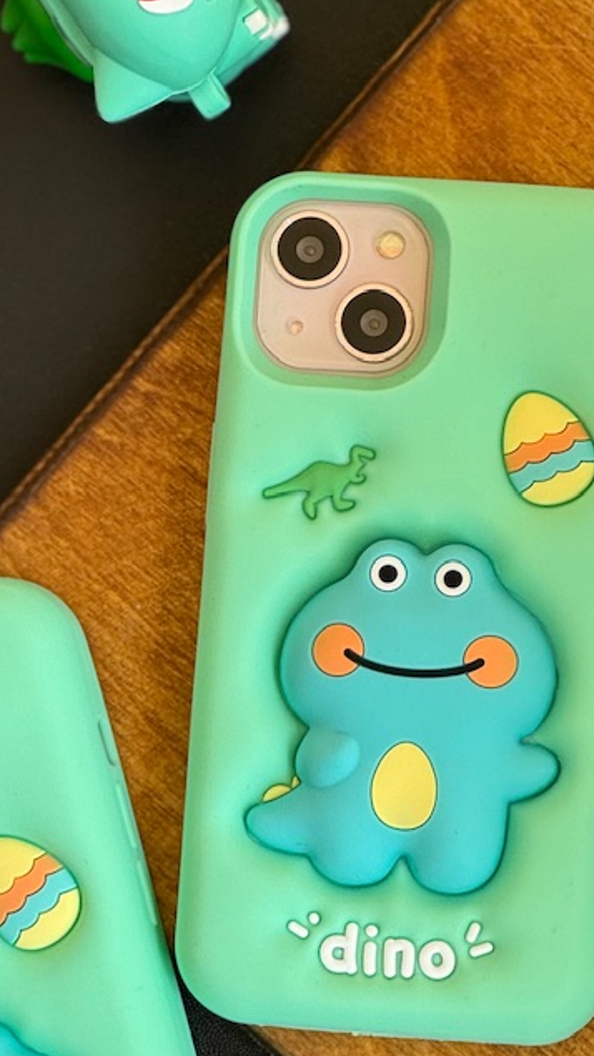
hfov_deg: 7.2
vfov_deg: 12.7
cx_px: 514
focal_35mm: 169
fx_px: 4734
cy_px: 619
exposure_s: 1/120
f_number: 2.8
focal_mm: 9
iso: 25
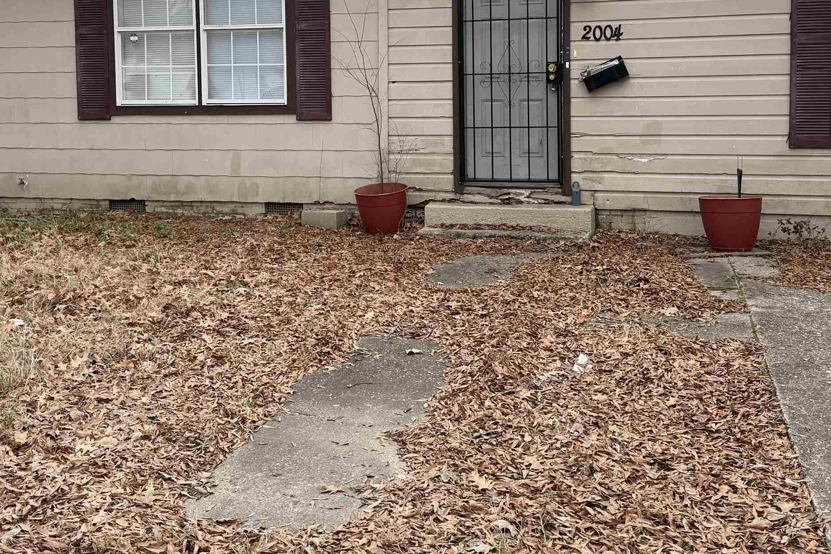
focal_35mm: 41
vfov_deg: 32.1
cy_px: 145
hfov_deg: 47.4
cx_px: 423
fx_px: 946
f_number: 1.78
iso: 100
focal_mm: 6.76
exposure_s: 1/1211
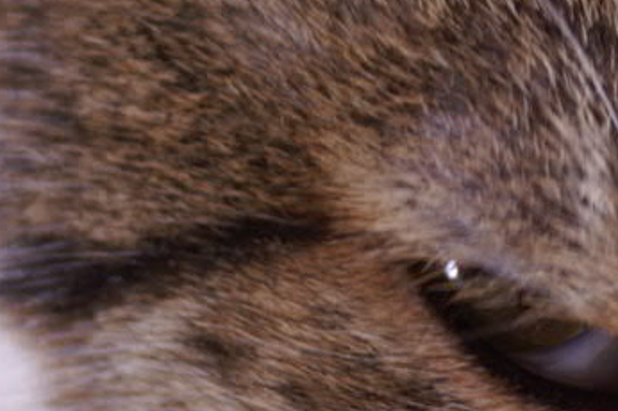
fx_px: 5334
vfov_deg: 4.4
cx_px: 693
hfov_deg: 6.6
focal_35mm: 311
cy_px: 481
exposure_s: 1/15
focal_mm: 70
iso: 400
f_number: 5.6
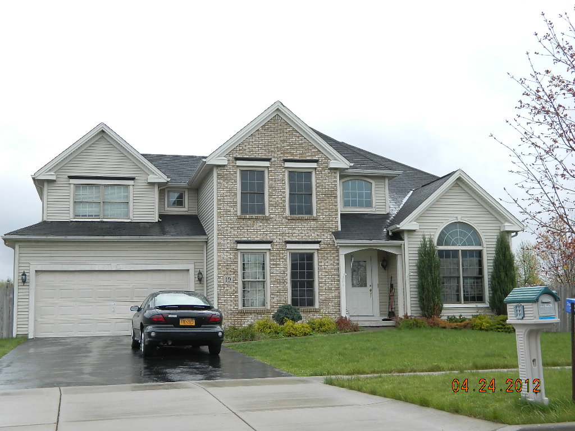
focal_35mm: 47
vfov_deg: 30.9
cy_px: 216
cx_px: 288
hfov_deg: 40.4
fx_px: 781
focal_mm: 8.4
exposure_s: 1/500
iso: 80
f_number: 3.6
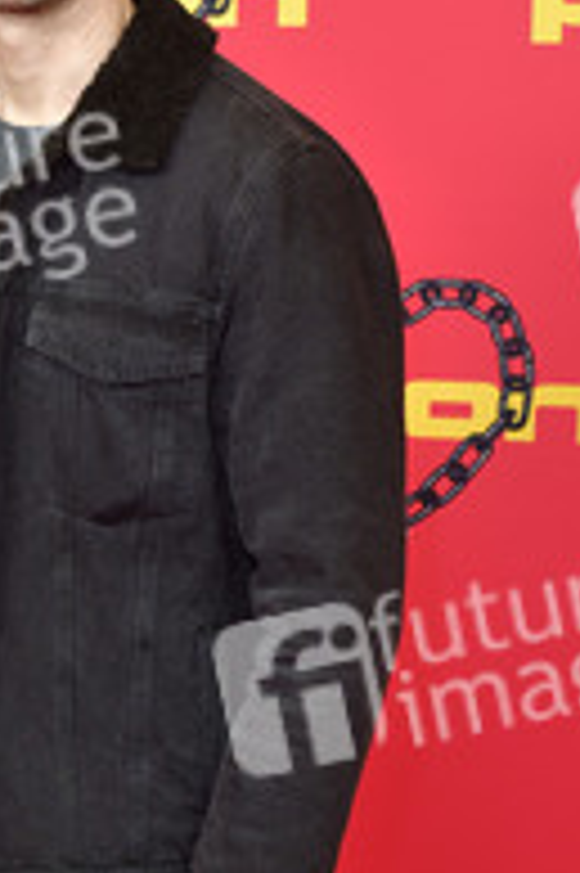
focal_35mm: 99
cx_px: 36
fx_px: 2397
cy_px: 446
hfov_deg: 13.6
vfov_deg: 20.6
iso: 1000
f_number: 6.3
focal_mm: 48
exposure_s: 1/250
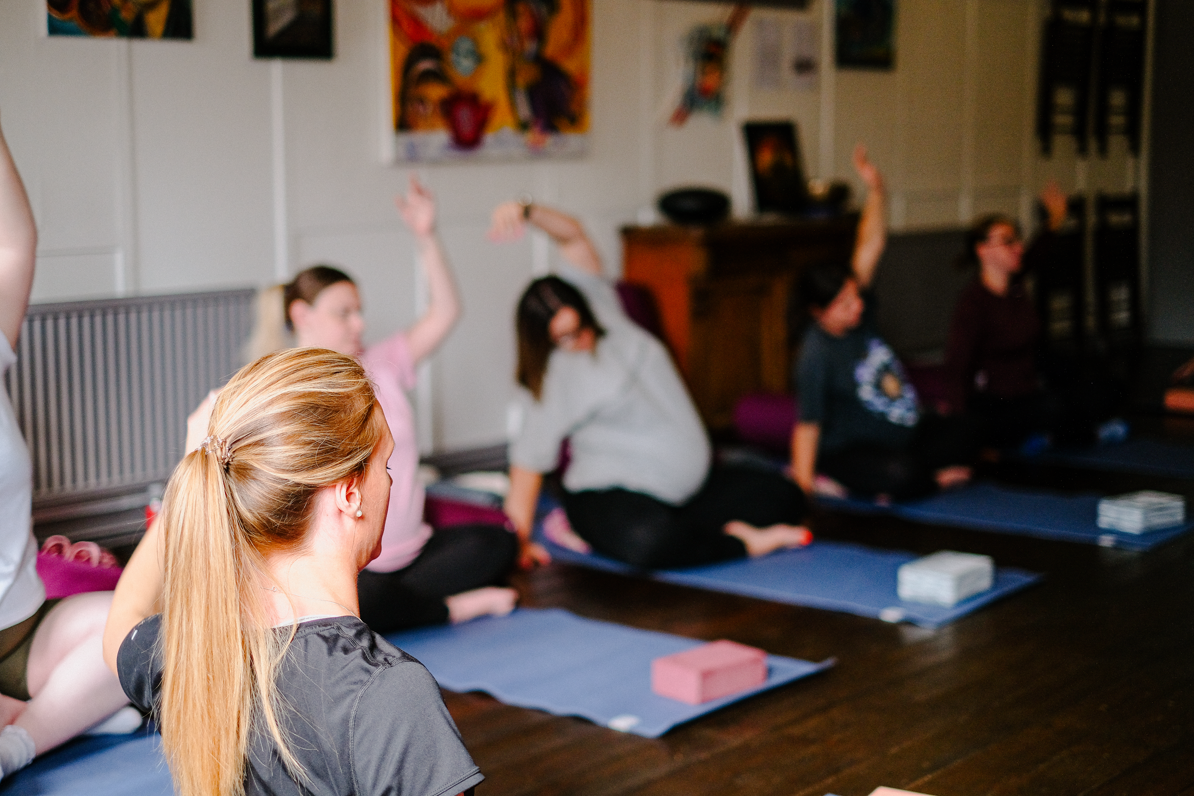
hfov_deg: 37.5
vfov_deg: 25.5
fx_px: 1758
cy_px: 398
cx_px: 597
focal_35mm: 53
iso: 640
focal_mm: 35
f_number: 1.4
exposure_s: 1/110
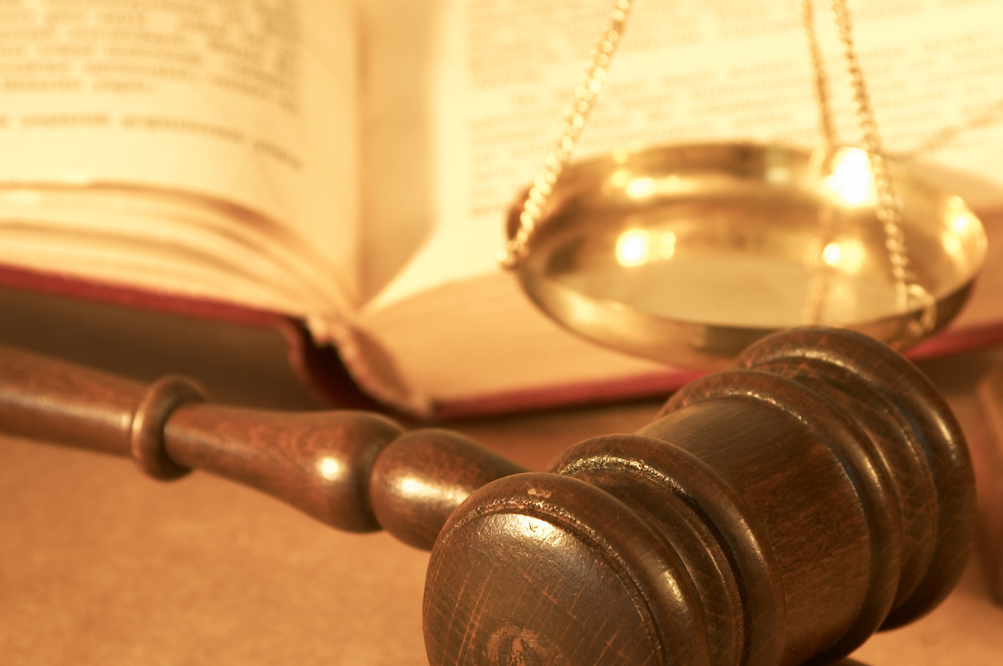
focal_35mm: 137
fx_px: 3803
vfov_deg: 10.0
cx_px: 531
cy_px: 324
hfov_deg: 15.0
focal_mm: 65
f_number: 8
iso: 200
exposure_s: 1
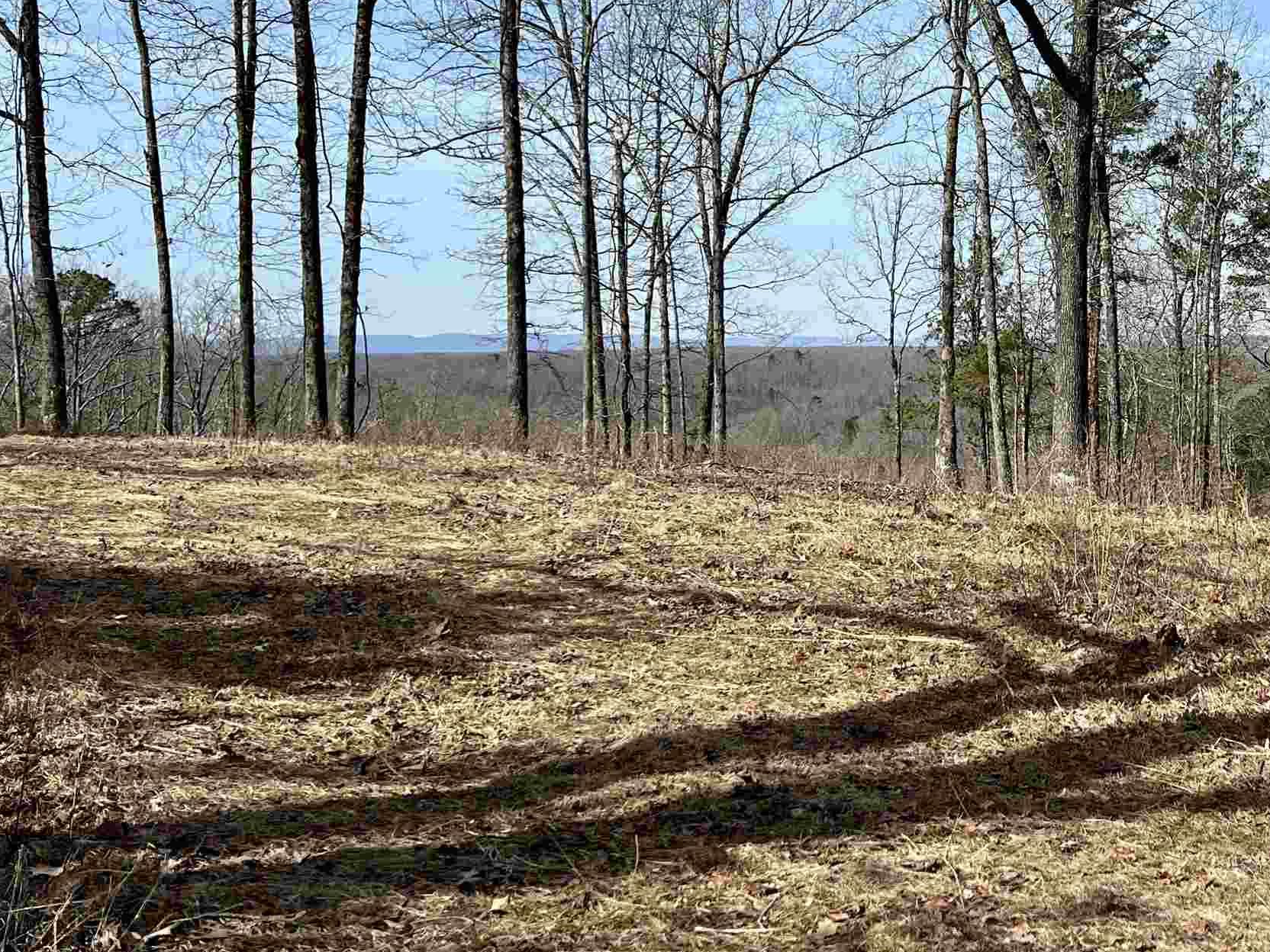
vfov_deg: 30.1
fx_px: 1761
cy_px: 323
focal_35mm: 48
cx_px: 1135
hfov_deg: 37.2
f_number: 1.5
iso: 50
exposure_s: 1/4115
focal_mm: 5.7
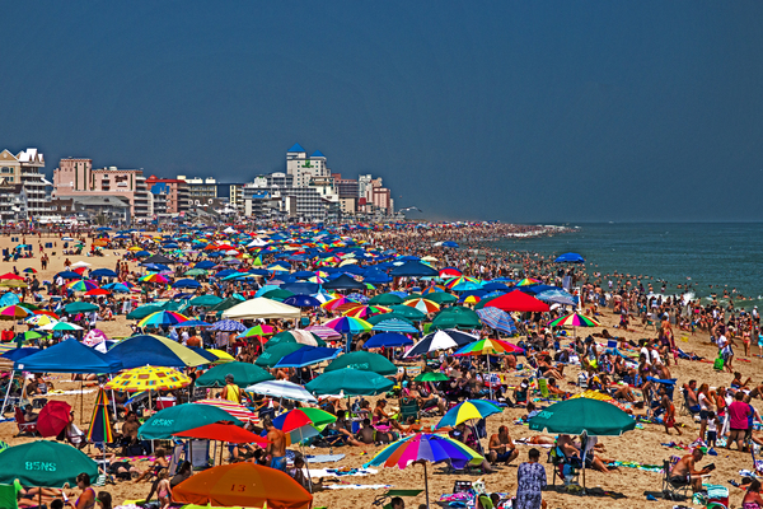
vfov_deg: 9.1
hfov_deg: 13.7
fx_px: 3179
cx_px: 382
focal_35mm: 150
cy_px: 254
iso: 200
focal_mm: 100
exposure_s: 1/800
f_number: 7.1
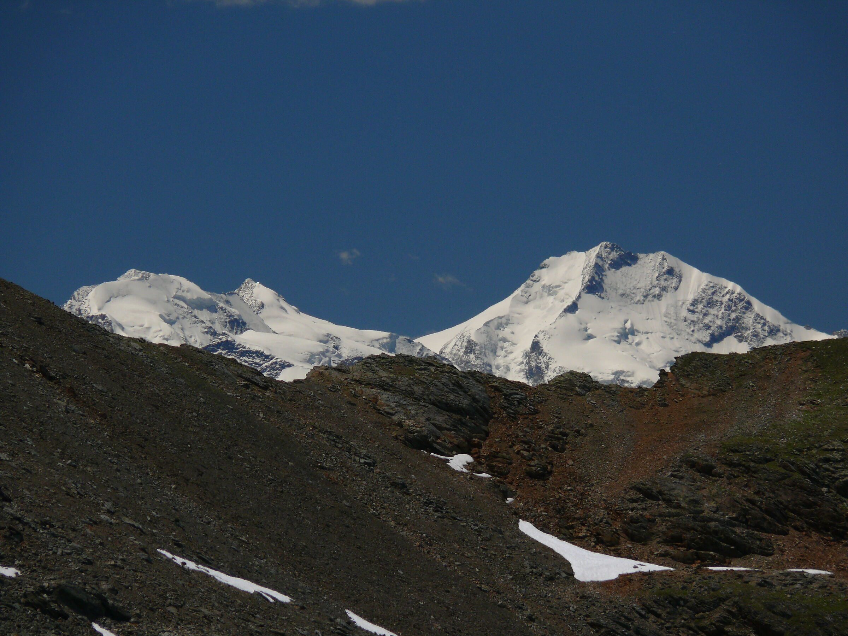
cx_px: 424
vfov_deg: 3.5
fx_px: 10289
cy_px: 318
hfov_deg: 4.7
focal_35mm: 420
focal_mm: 88.8
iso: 100
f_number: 5.6
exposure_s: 1/500
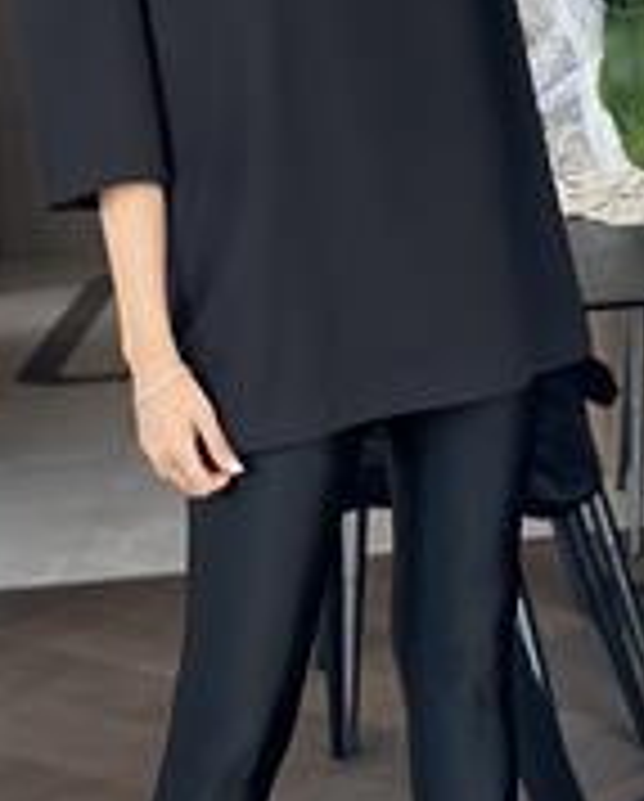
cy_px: 333
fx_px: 3161
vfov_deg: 14.4
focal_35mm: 133
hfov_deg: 11.6
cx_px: 383
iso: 320
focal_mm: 6.86
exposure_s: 1/60
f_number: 1.78
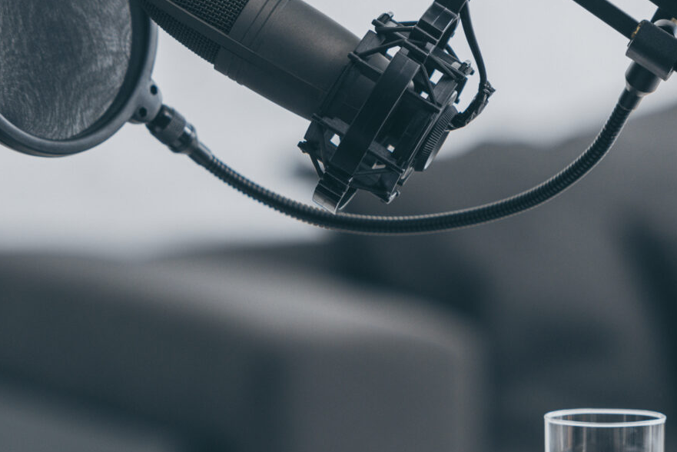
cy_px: 259
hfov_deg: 4.4
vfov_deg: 3.0
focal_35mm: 465
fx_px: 8747
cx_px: 243
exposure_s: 1/200
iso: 100
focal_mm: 160
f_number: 3.2
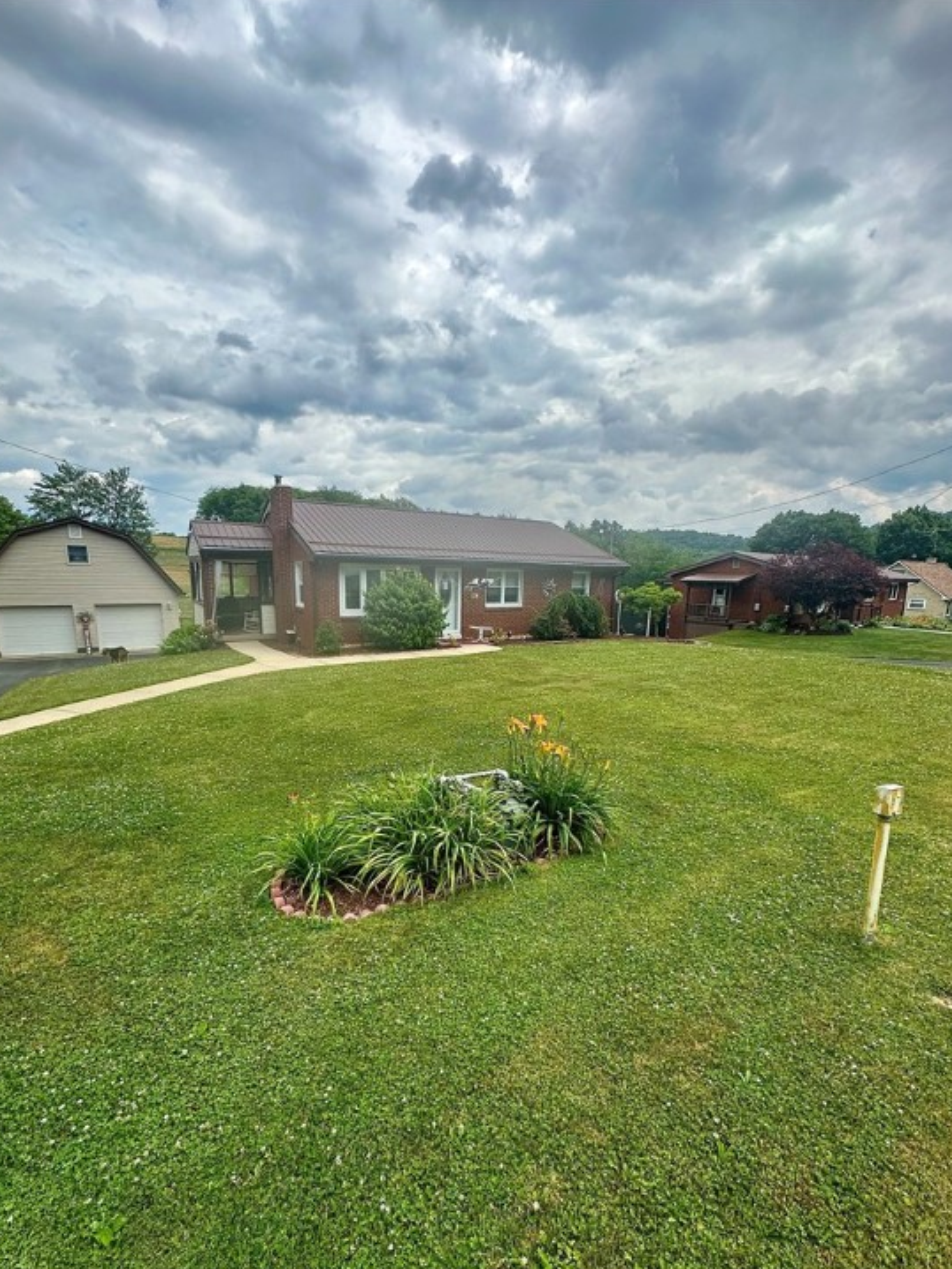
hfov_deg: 81.7
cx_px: 457
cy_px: 674
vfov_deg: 98.0
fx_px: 550
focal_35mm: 15
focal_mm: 2.22
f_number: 2.2
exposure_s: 1/1887
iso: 40
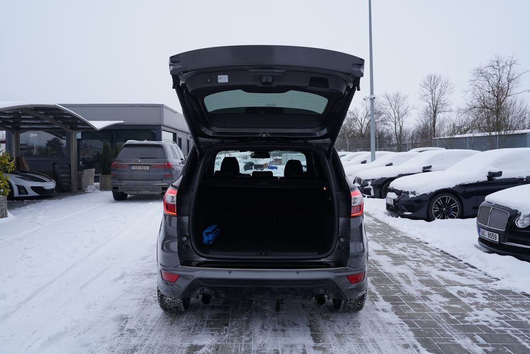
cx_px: 265
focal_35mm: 30
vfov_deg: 43.6
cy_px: 177
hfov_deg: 61.9
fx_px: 442
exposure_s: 1/250
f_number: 4.5
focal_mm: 30
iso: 100
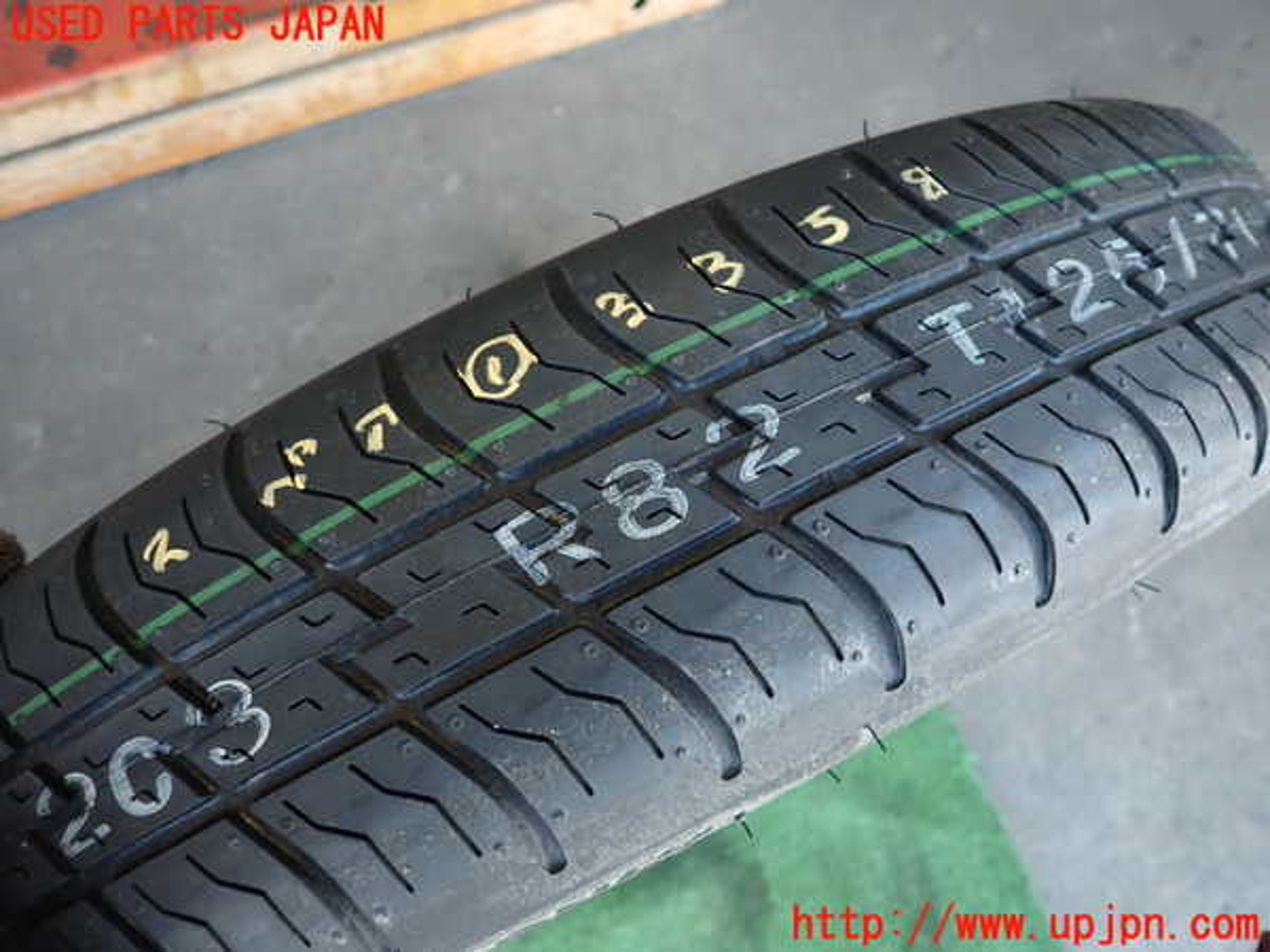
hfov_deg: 69.4
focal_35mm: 25
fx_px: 917
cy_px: 476
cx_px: 635
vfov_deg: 54.9
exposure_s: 1/60
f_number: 2
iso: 125
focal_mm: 4.5
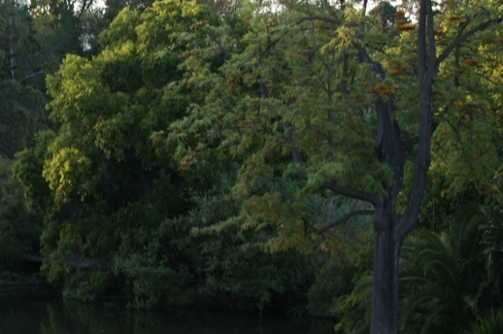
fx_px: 1423
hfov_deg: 19.3
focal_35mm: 102
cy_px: 85
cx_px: -38
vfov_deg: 13.3
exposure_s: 1/60
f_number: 5.6
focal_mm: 22
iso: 100
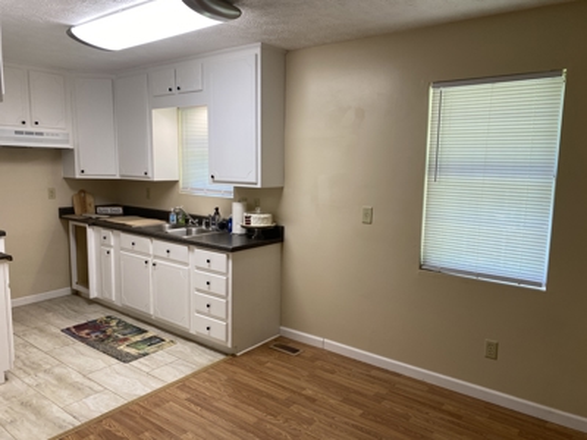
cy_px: 220
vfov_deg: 53.1
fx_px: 441
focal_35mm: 26
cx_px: 294
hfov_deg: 67.3
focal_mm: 4.25
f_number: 1.8
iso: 64
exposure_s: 1/120
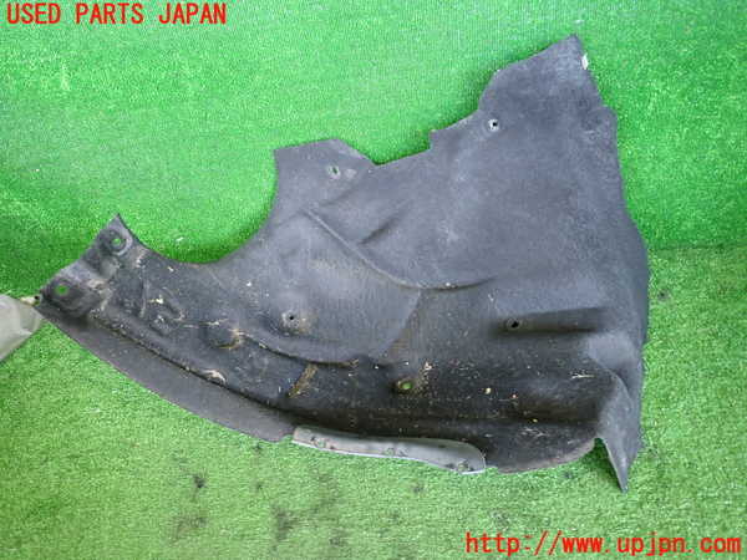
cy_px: 280
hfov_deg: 69.4
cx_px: 374
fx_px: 539
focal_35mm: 25
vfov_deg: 54.9
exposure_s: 1/30
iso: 250
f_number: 2
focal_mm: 4.5
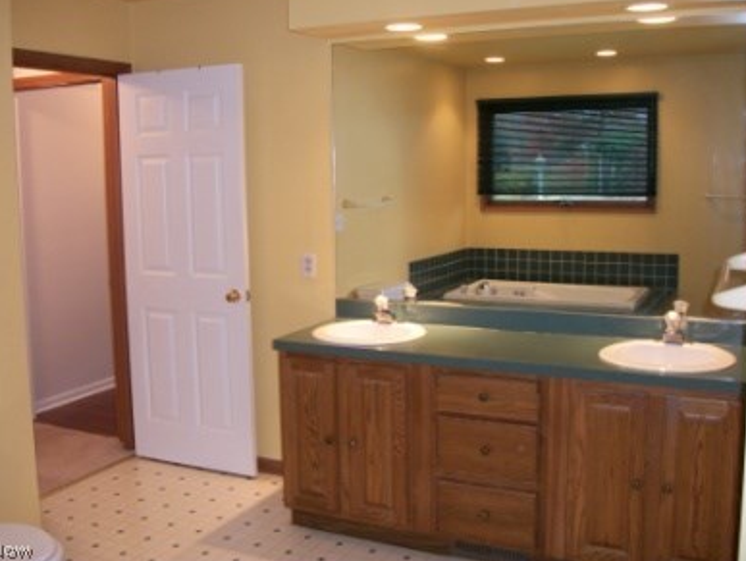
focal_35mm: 37
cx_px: 366
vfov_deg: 38.6
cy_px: 239
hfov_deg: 50.1
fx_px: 798
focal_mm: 5.7
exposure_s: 1/30
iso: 160
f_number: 2.9
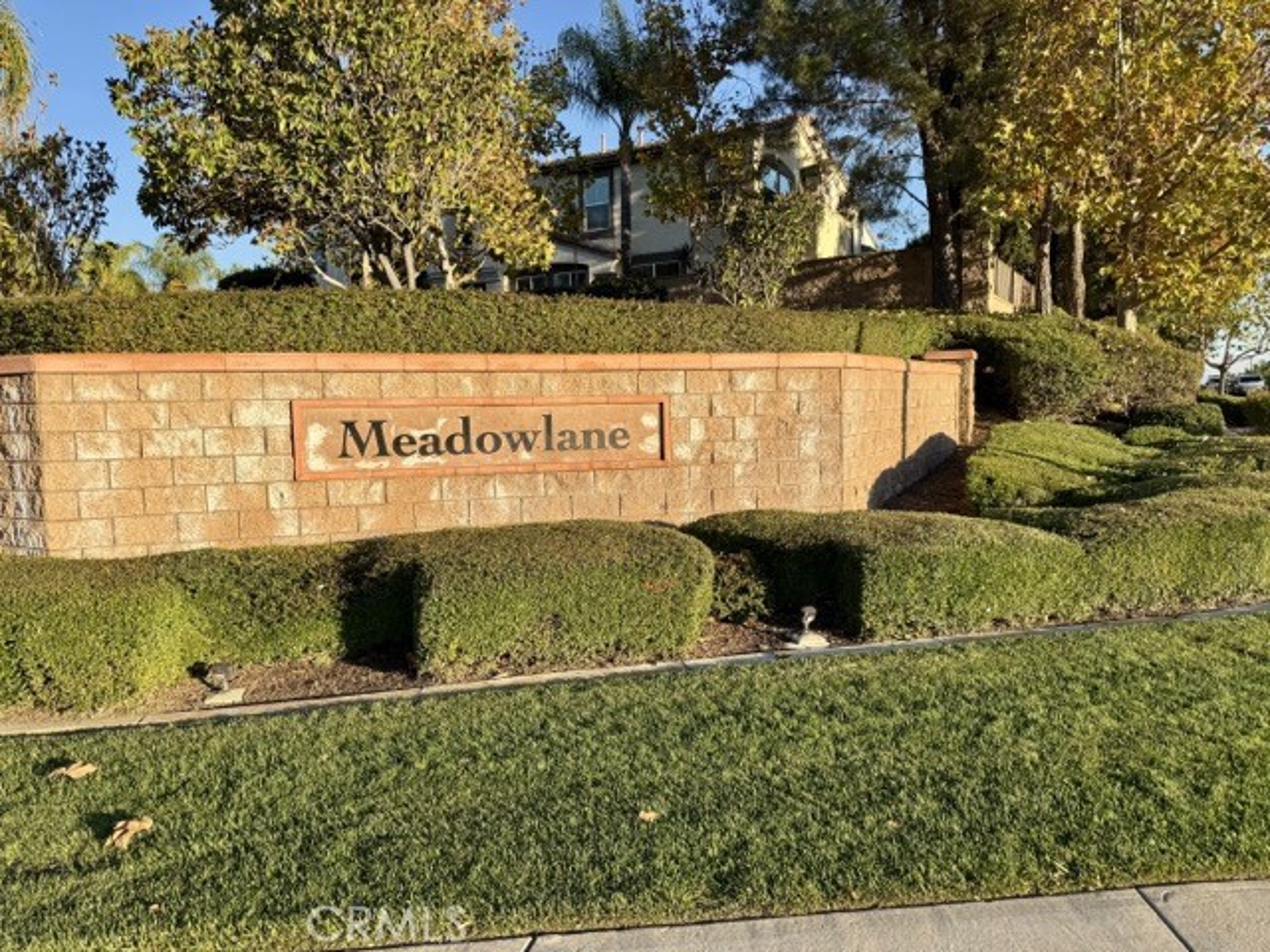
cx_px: 635
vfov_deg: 56.8
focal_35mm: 24
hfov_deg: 71.6
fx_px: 881
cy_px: 476
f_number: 1.78
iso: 80
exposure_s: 1/2041
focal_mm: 6.76
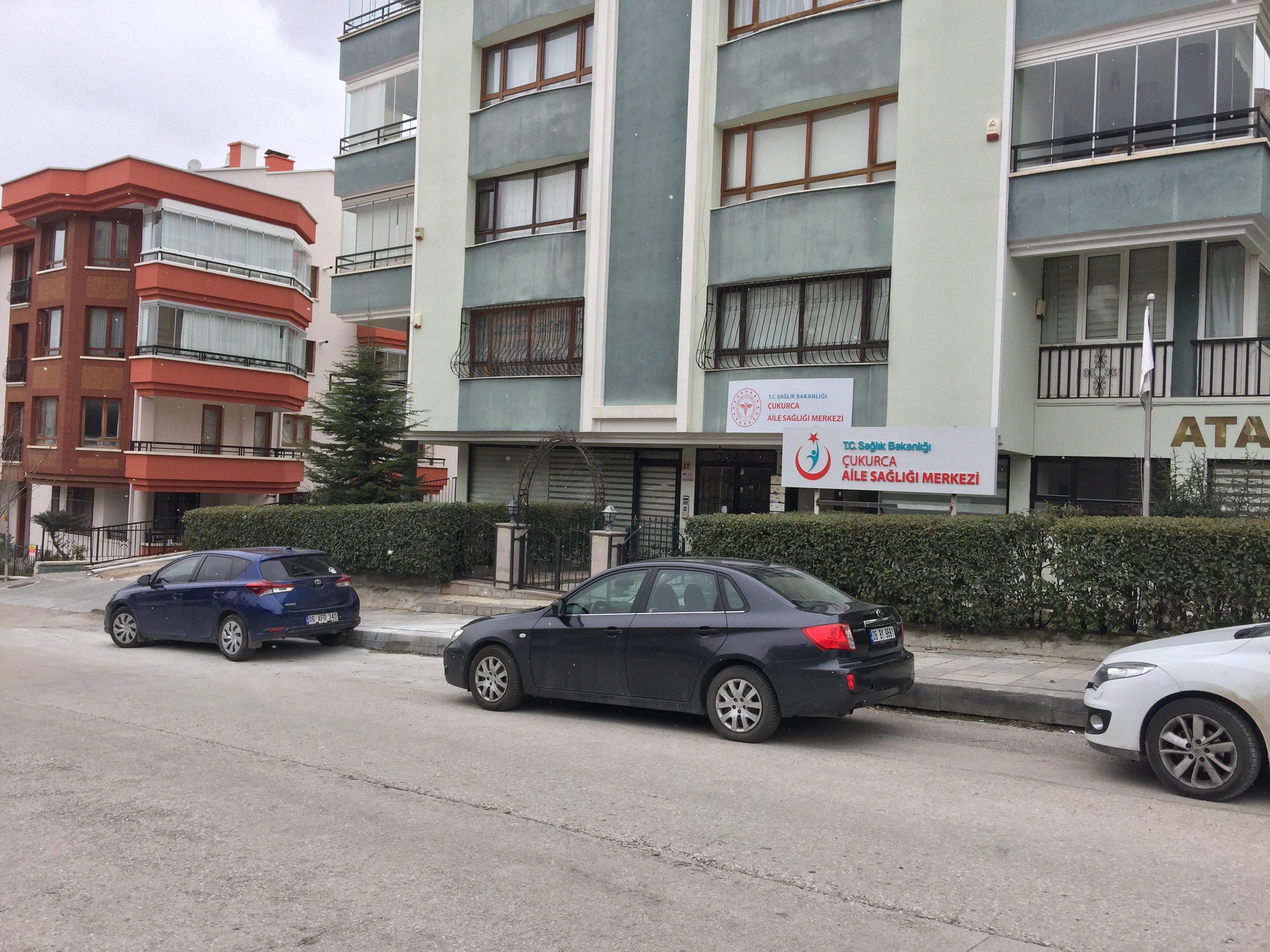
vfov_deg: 48.2
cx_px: 635
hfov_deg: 61.7
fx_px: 1064
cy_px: 476
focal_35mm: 29
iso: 32
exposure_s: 1/557
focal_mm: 4.15
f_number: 2.2
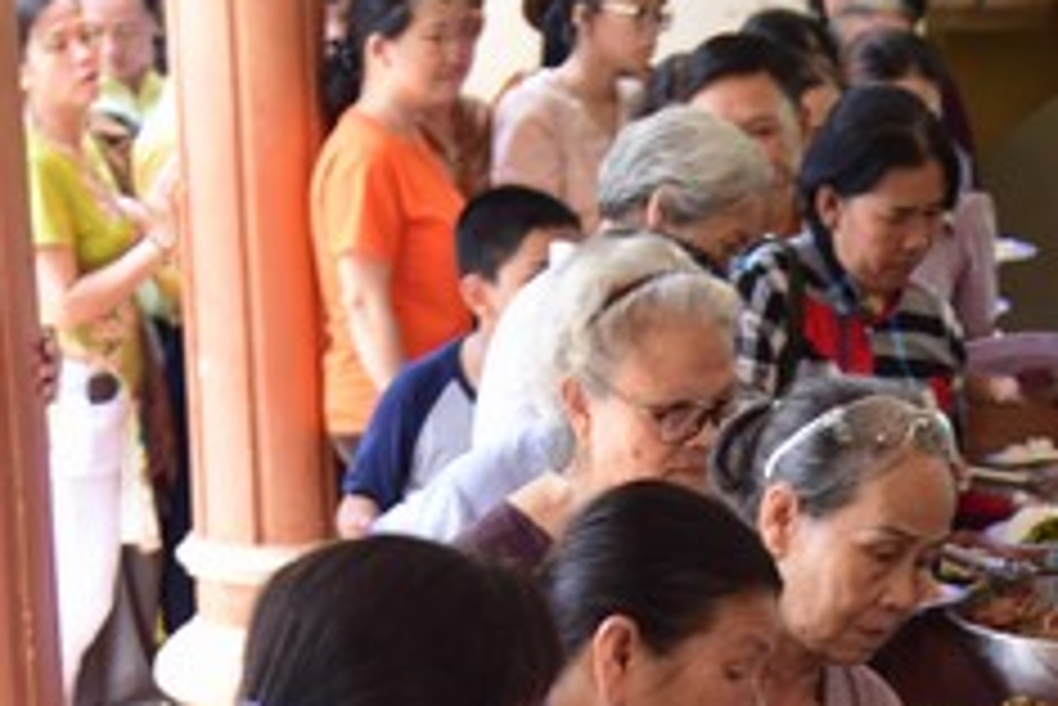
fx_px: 4234
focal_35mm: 144
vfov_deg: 9.4
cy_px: 778
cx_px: 1008
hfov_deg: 14.1
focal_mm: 52
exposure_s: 1/60
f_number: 4.5
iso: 250
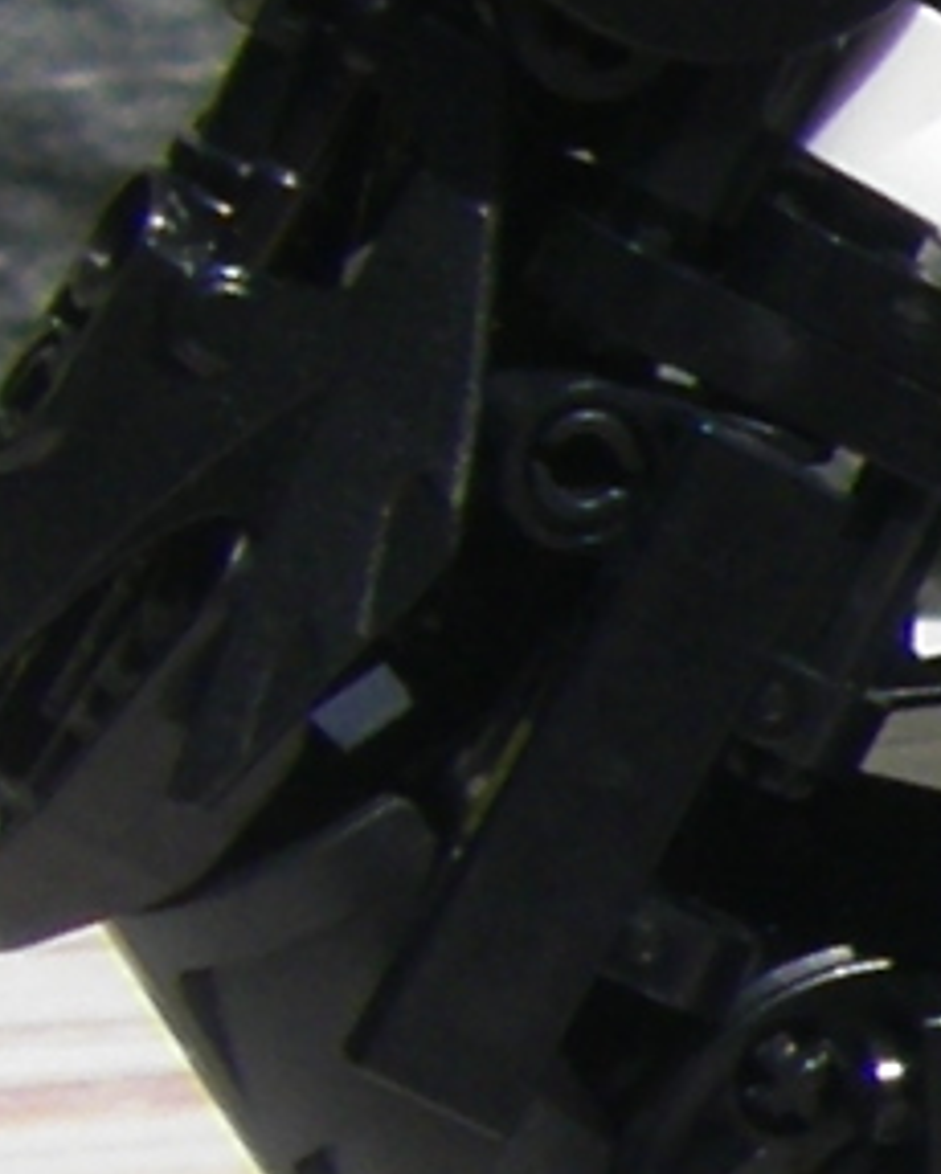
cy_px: 945
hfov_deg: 4.4
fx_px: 11650
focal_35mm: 335
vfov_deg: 5.8
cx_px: 2868
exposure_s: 1/320
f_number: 7
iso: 64
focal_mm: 6.3
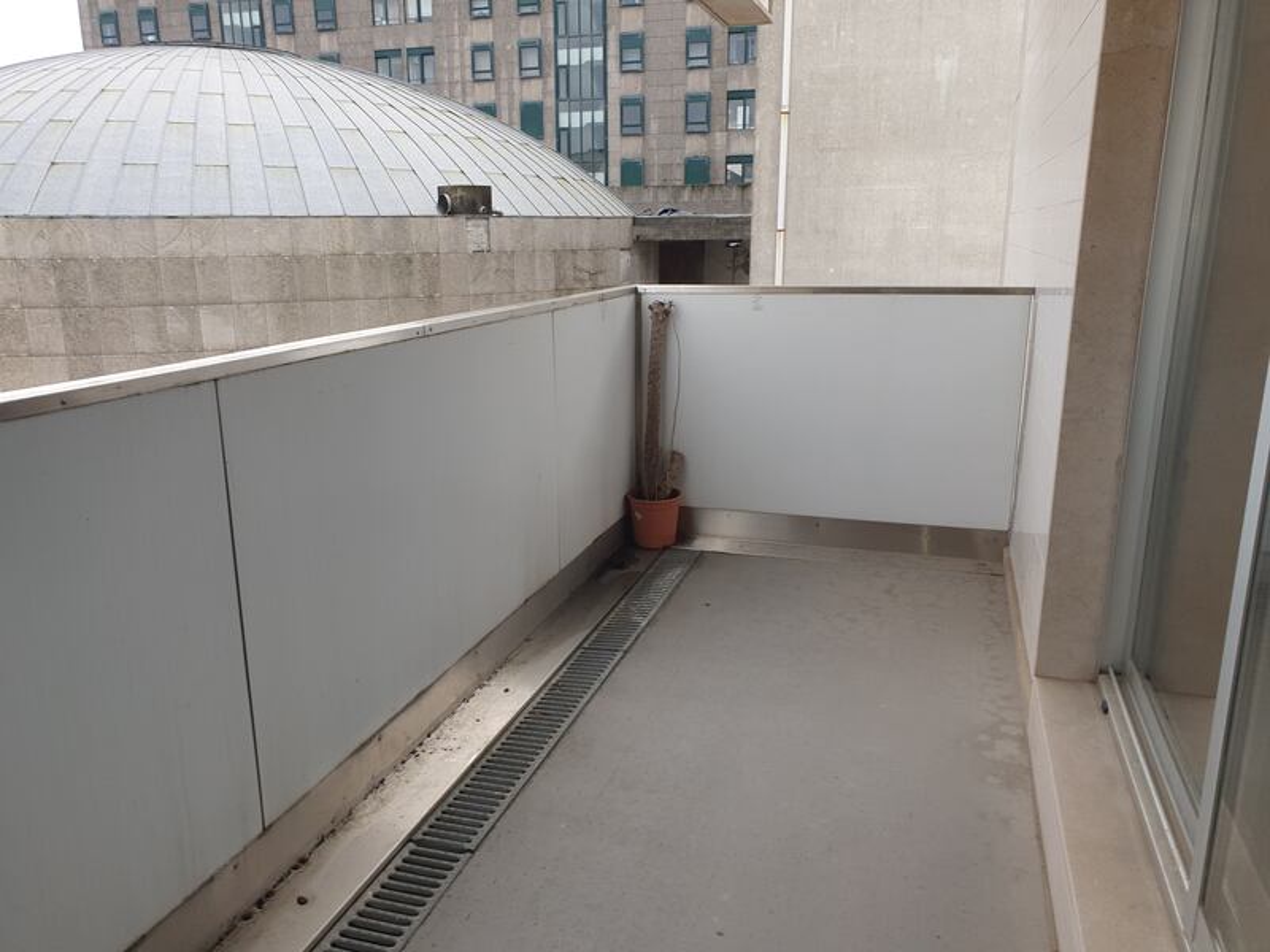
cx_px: 635
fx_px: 954
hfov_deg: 67.3
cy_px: 476
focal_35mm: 26
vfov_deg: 53.1
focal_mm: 4.32
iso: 50
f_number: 2.4
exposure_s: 1/231
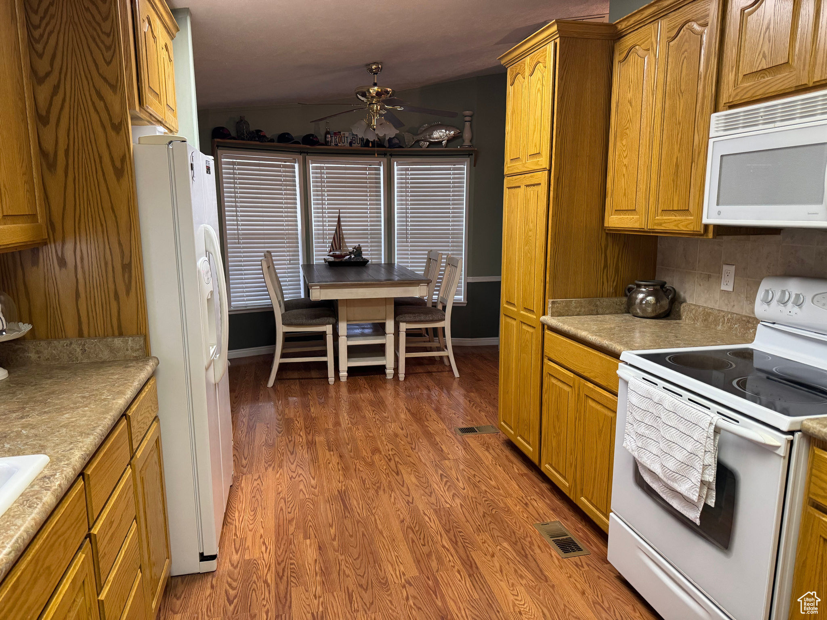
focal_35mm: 24
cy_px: 310
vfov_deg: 56.8
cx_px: 414
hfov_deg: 71.6
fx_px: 573
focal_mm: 6.76
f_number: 1.78
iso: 400
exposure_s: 1/60
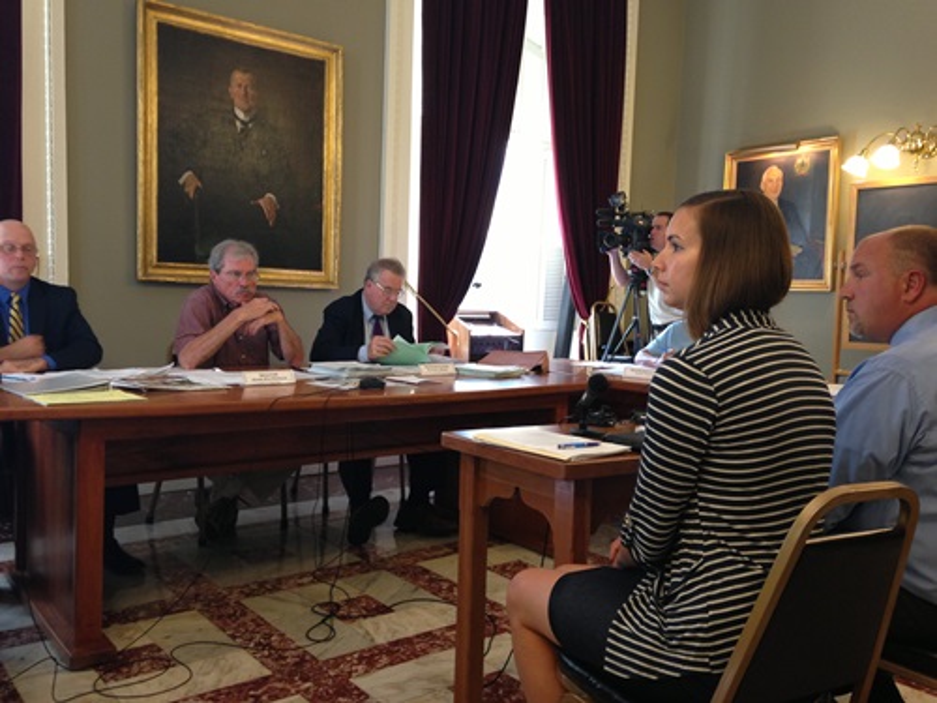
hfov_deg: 55.4
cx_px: 468
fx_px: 893
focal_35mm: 33
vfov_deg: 42.9
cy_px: 352
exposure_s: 1/20
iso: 125
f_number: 2.4
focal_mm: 4.13
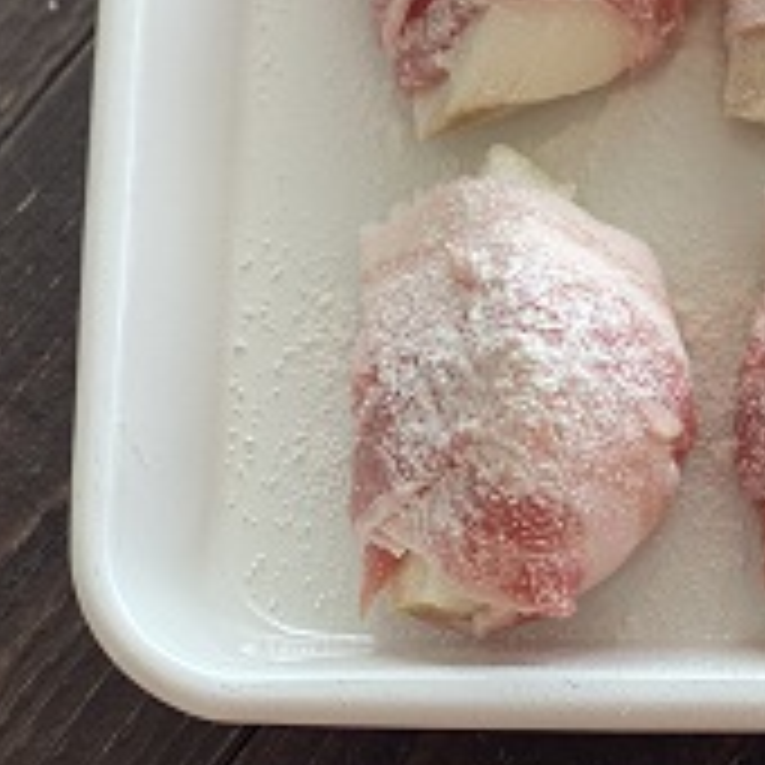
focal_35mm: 135
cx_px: 909
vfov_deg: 12.9
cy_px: 119
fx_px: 3375
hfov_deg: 12.6
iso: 32
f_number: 2
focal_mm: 6
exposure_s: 1/122
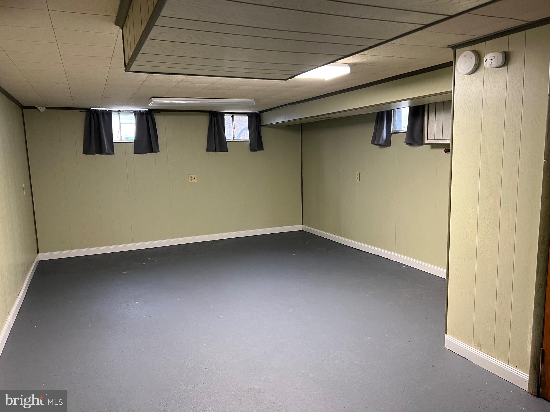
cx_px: 275
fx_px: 413
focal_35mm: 26
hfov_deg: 67.3
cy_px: 206
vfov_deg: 53.1
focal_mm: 5.7
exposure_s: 1/60
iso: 125
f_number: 1.5
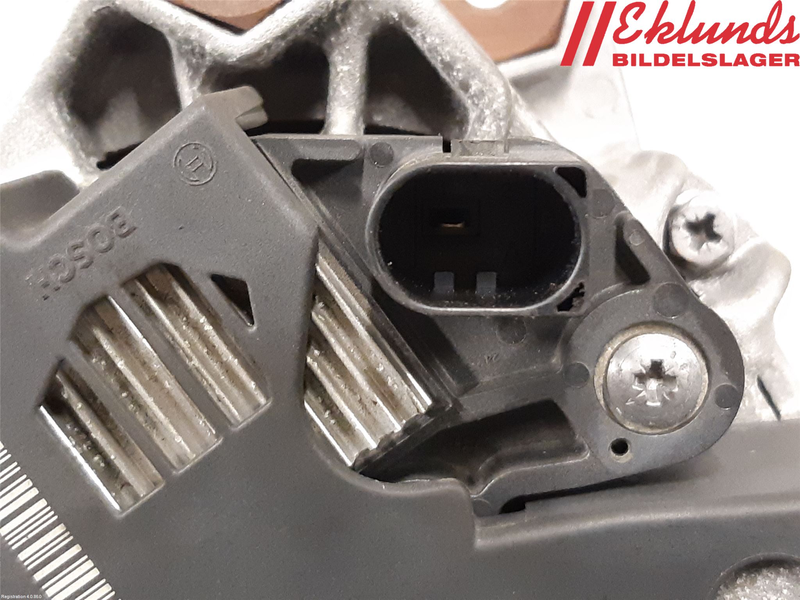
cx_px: 400
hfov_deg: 67.3
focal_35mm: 26
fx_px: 601
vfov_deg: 53.1
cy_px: 300
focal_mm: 3.93
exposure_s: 1/25
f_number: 1.7
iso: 400
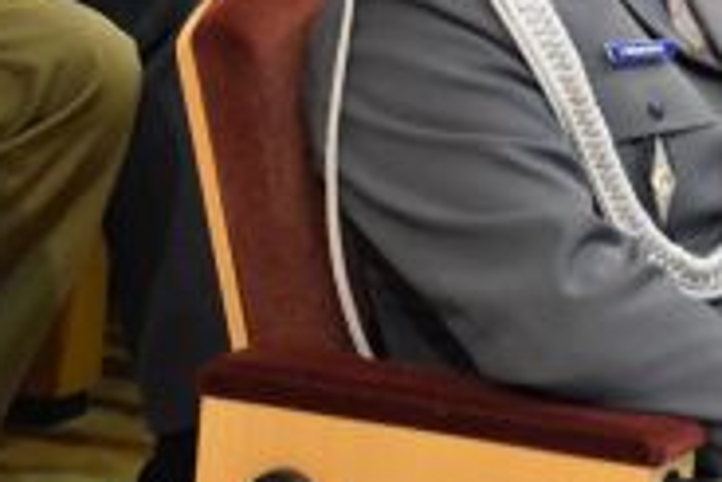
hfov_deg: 9.6
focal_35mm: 209
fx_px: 4195
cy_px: -253
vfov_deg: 6.5
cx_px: 981
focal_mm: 40
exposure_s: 1/60
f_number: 4.5
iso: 6400
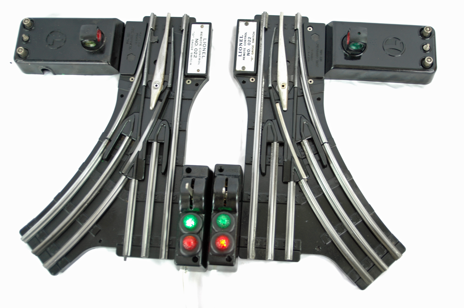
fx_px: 1449
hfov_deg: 18.2
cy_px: 154
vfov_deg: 12.2
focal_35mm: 112
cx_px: 232
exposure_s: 1/40
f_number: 4.5
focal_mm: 75
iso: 200
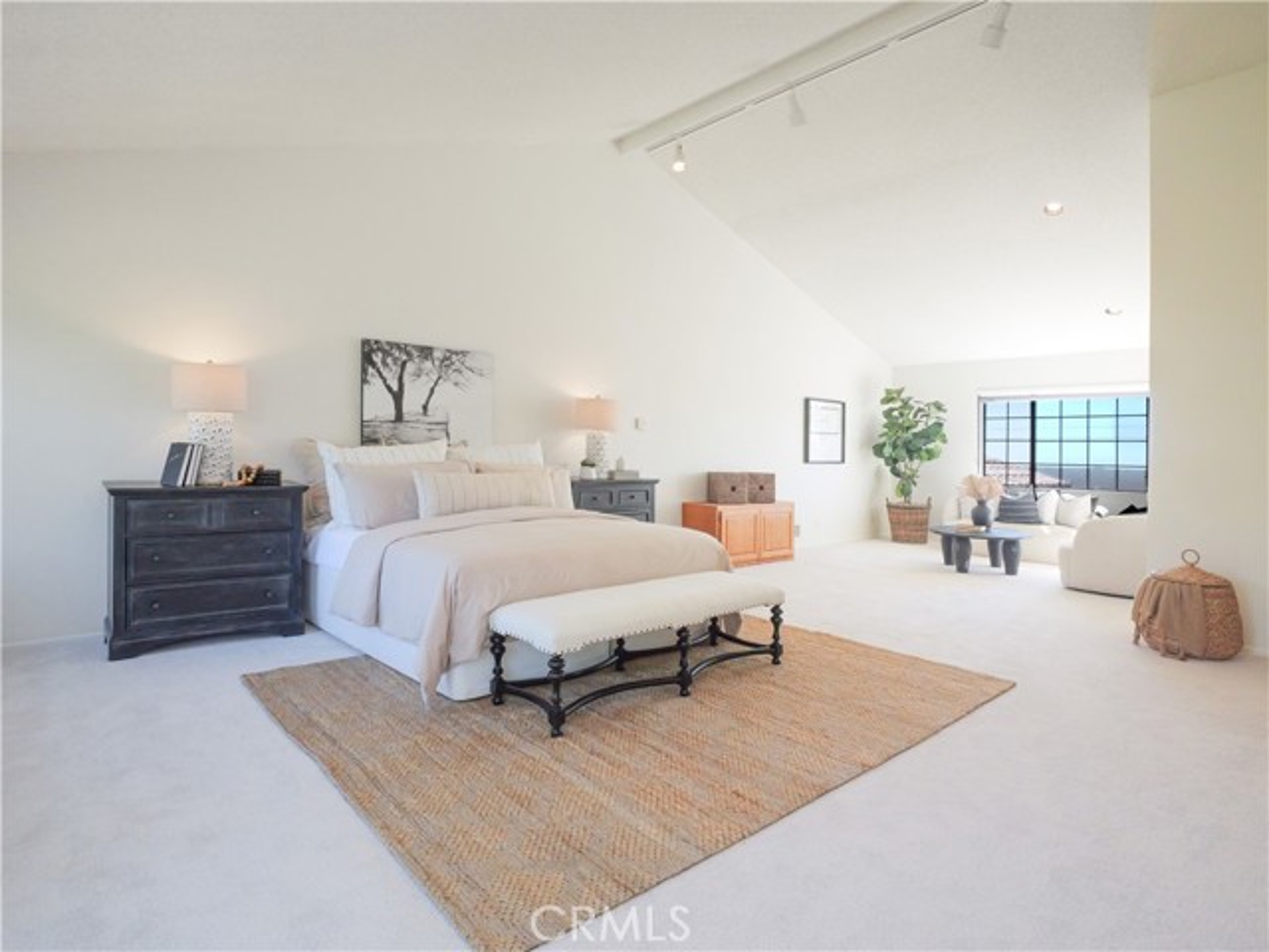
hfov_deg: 87.8
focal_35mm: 18
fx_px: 660
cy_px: 476
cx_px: 634
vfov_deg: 71.6
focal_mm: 9
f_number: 7.1
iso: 2000
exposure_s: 1/200
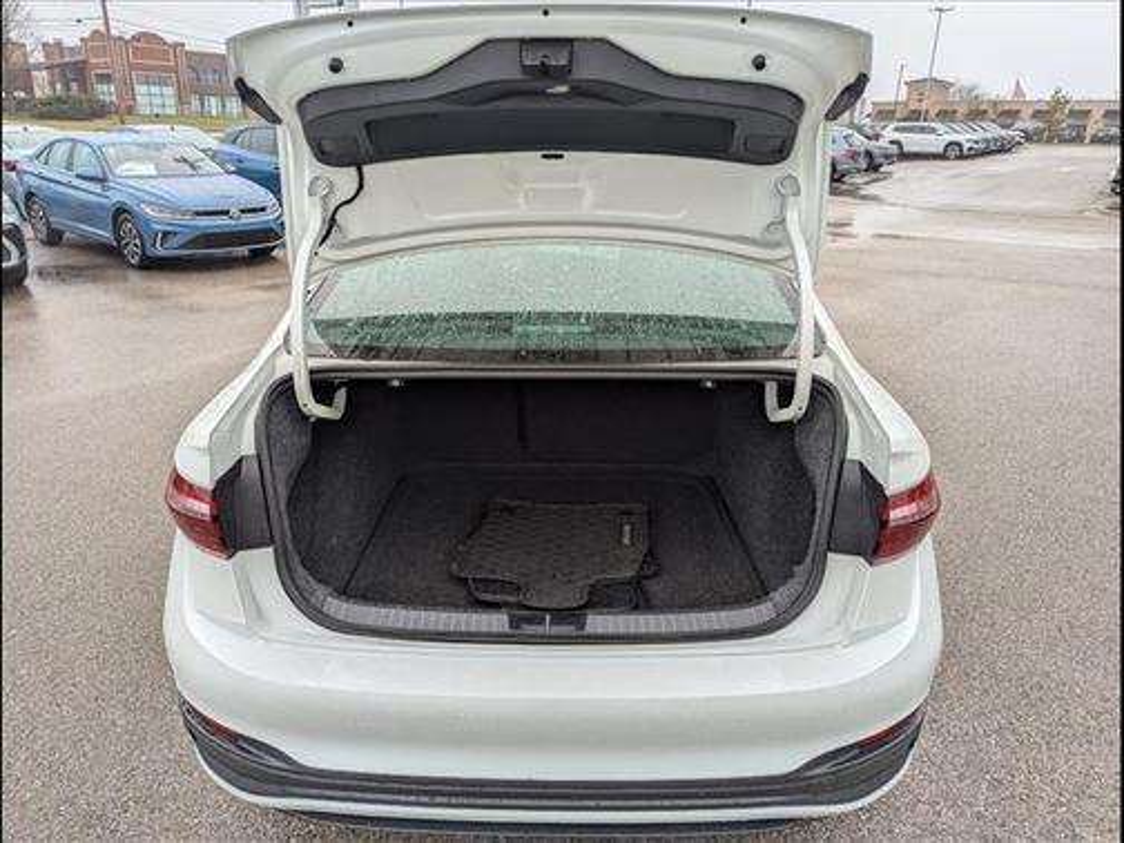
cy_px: 422
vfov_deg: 56.8
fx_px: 779
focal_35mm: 24
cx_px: 562
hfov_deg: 71.6
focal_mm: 6.81
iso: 31
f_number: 1.85
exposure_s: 1/270
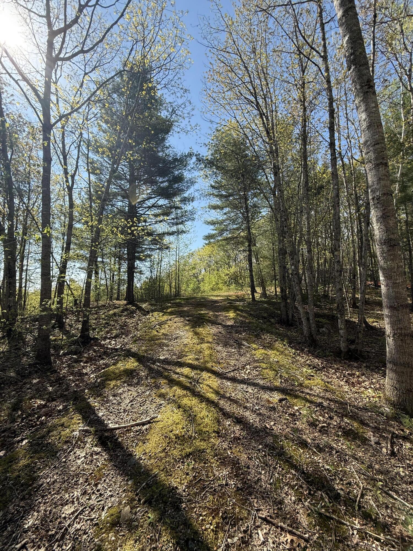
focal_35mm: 14
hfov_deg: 85.7
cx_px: 206
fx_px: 223
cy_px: 276
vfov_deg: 102.1
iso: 50
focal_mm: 2.22
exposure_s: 1/1087
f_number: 2.2
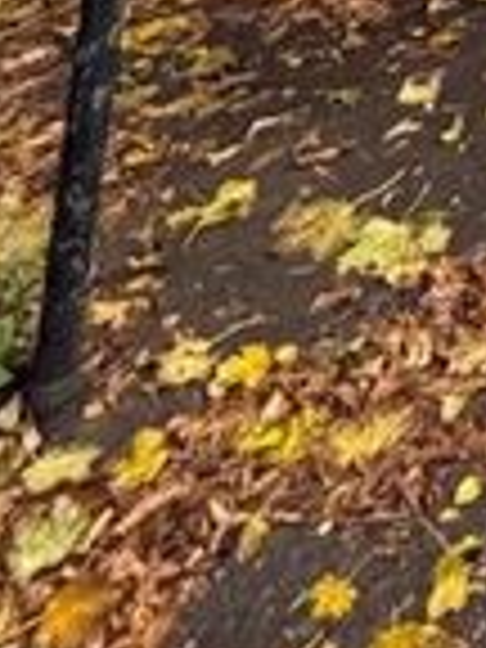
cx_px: 1116
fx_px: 1217
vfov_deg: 16.1
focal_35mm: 65
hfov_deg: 15.2
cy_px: -844
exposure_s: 1/99
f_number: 2.2
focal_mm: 2.22
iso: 200
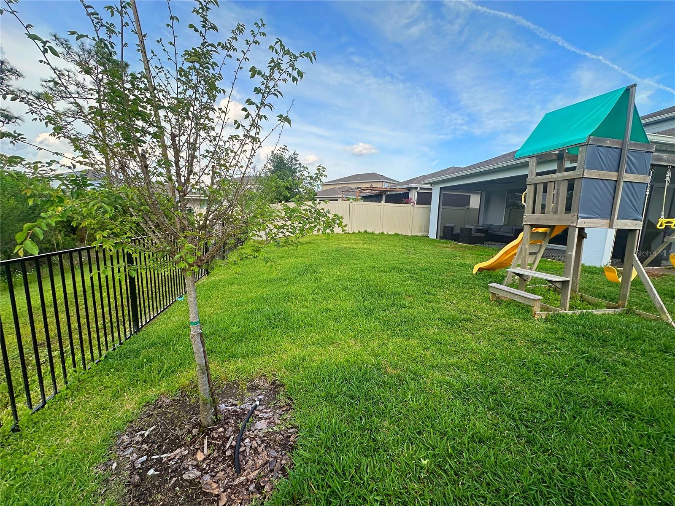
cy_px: 253
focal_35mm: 14
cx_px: 338
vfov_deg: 85.7
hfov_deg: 102.1
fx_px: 273
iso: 40
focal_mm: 2.22
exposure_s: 1/647
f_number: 2.2
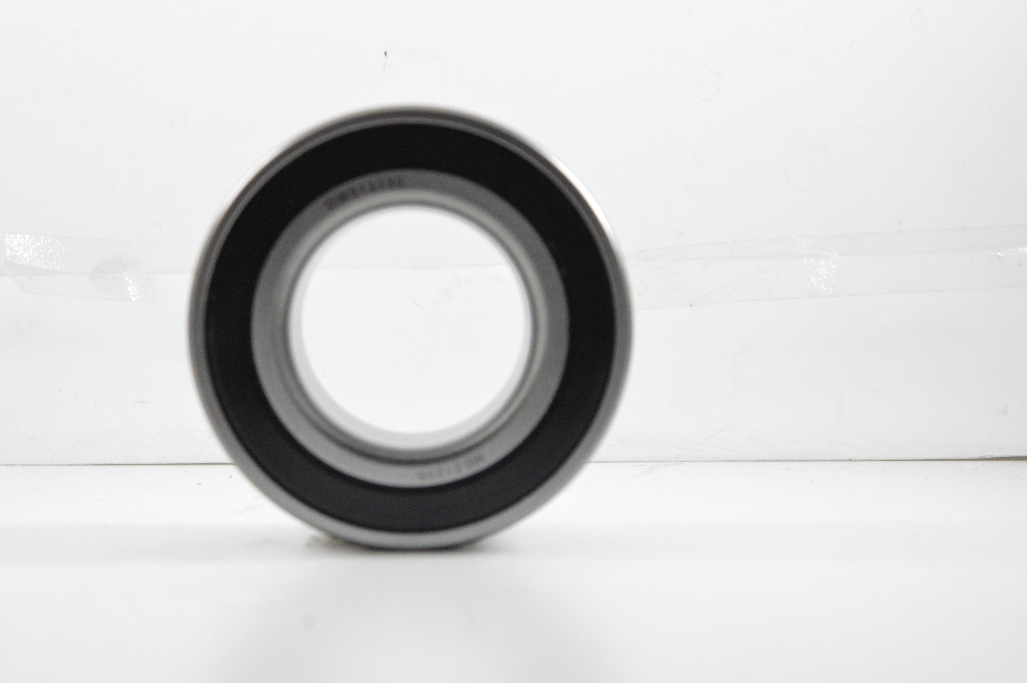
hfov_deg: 27.7
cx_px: 404
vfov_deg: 18.6
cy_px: 334
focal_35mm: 73
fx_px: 2081
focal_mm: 40
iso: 3200
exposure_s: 1/100
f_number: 7.1
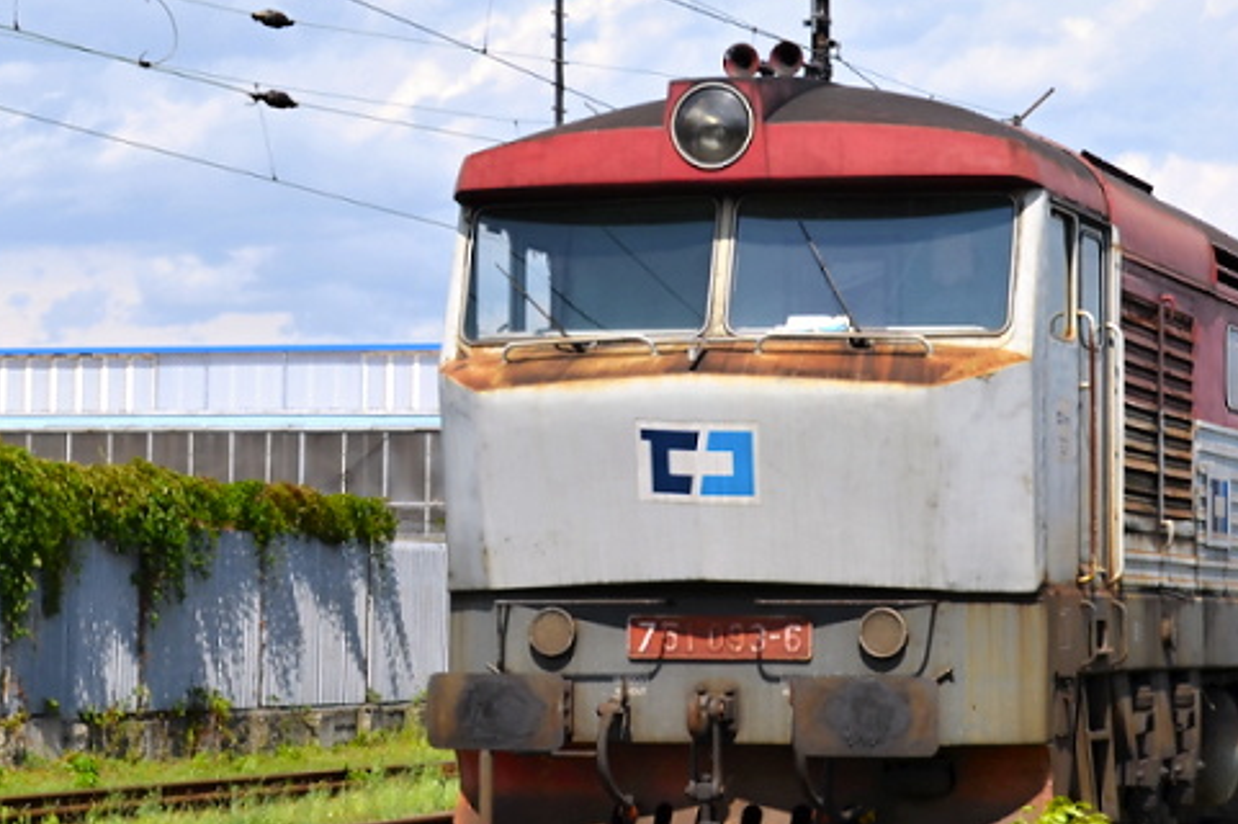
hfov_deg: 18.9
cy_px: 411
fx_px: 3678
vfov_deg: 12.8
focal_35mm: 107
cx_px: 975
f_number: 9.5
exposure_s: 1/350
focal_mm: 35
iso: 100
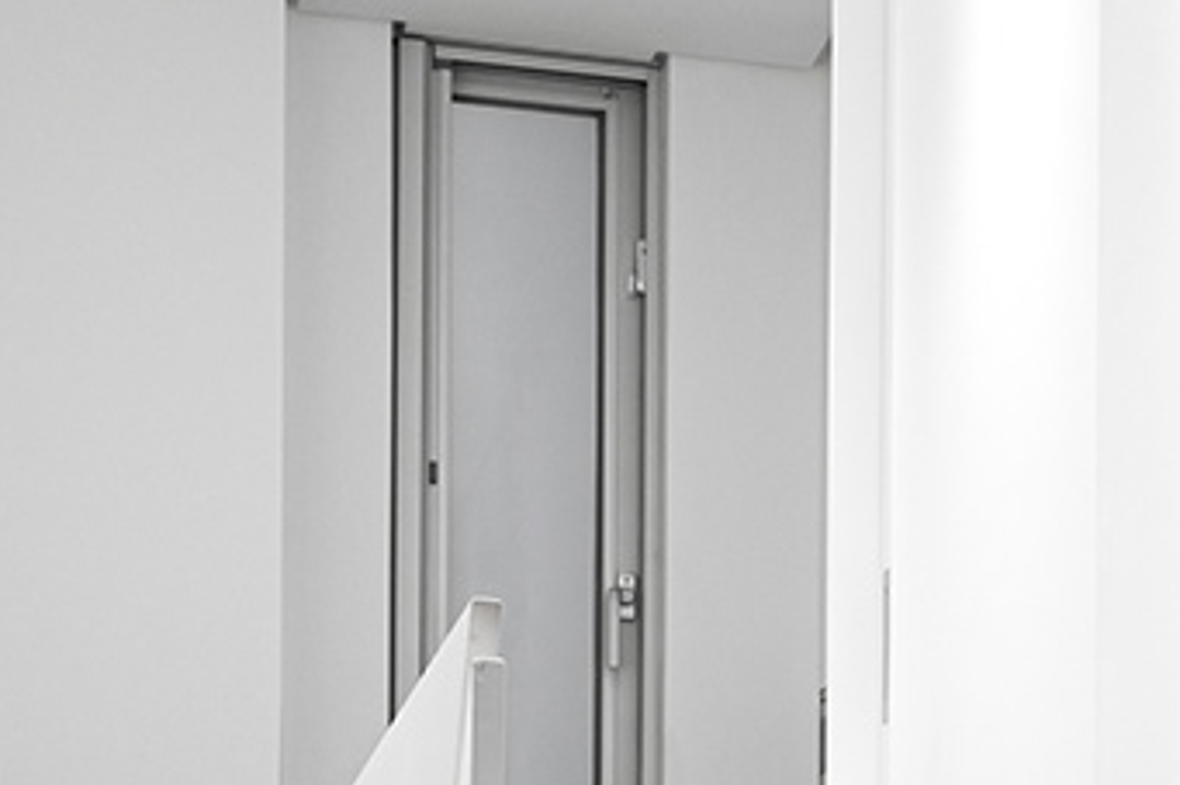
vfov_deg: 11.0
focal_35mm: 124
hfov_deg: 14.4
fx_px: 4062
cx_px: 2194
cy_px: 161
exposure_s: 1/1.25
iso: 100
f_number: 10
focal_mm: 19
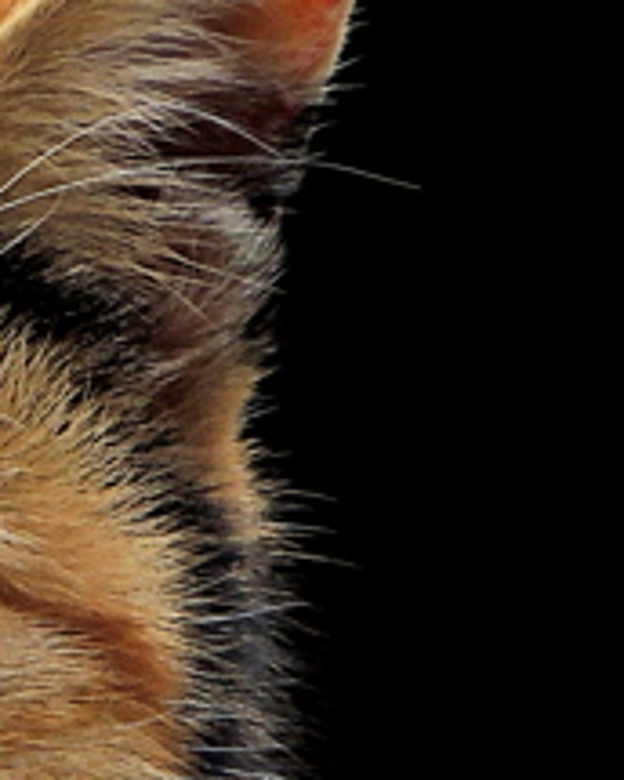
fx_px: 64246
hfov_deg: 0.6
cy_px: 624
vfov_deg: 0.7
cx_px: -555
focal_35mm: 2783
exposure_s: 1/320
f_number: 4.9
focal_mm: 107
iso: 200
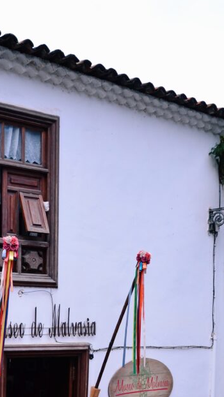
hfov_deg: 19.4
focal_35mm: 62
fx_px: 654
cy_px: 322
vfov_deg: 32.8
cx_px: 77
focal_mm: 24
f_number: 4
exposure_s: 1/250
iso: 250
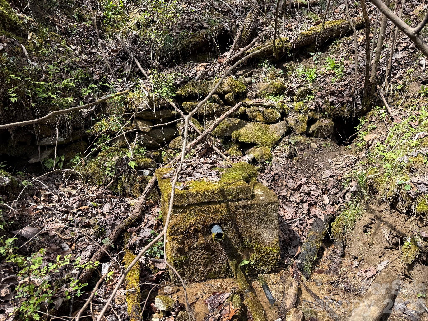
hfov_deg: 71.6
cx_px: 214
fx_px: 297
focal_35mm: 24
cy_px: 160
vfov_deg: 56.8
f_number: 1.78
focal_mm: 6.76
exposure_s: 1/943
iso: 80
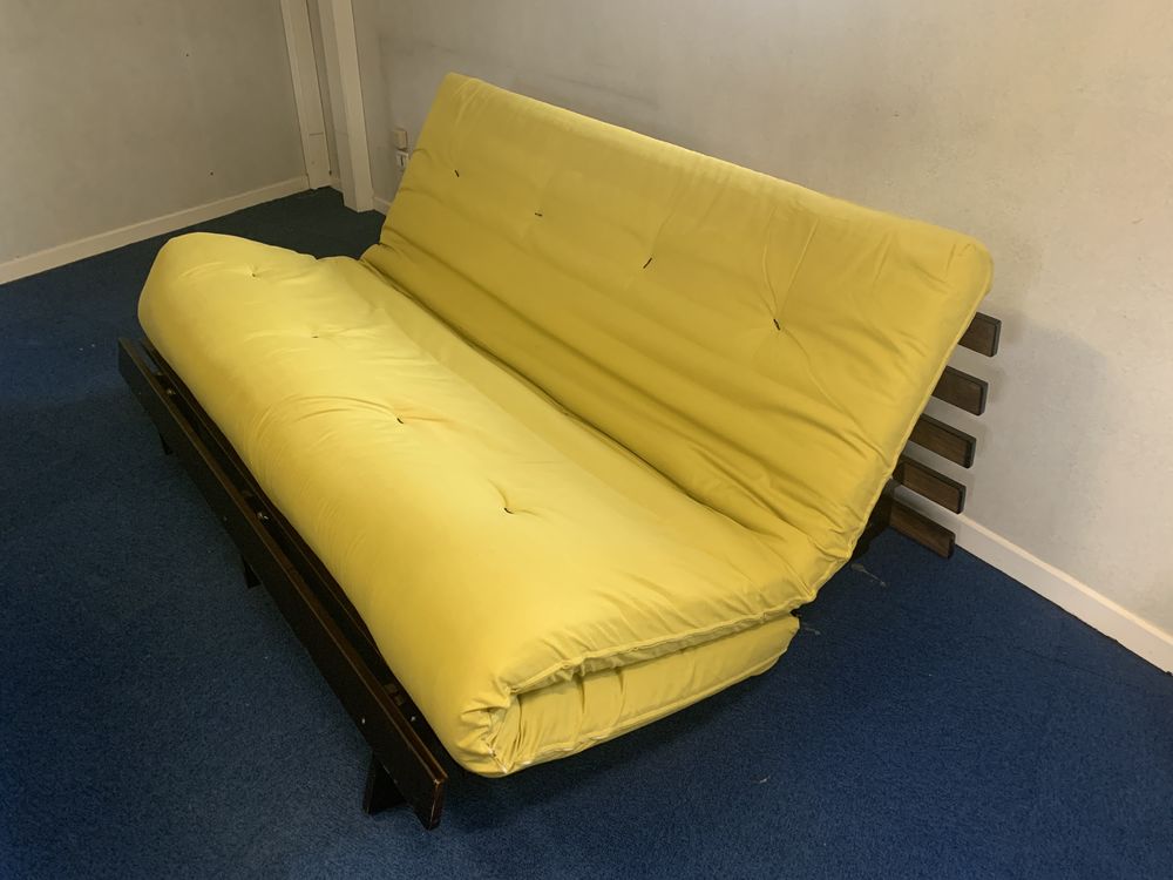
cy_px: 440
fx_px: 881
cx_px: 586
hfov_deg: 67.3
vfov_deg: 53.1
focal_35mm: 26
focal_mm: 4.25
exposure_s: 1/50
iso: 320
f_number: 1.8
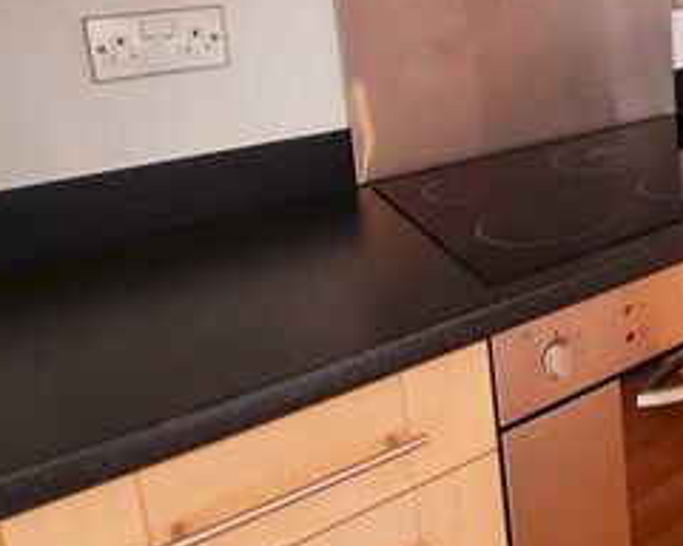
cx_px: 871
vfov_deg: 36.8
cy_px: 27
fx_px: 748
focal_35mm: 37
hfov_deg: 35.2
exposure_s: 1/50
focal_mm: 1.8
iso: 100
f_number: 2.2
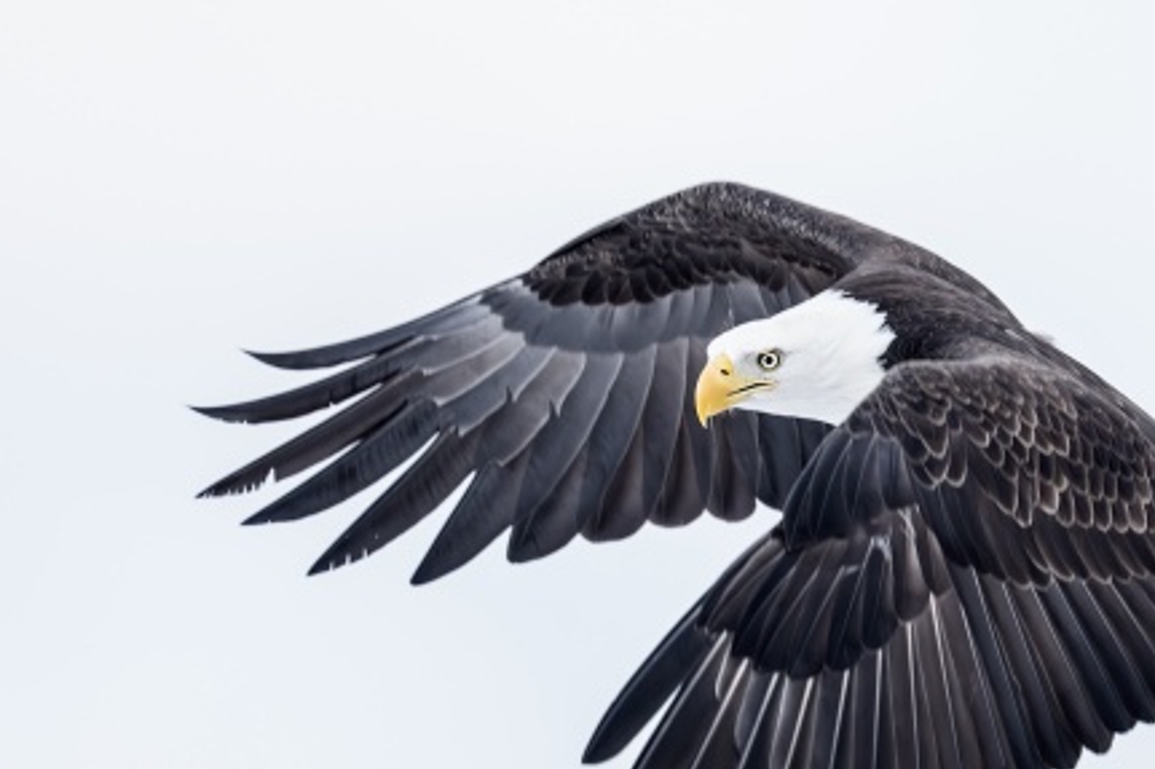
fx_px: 17863
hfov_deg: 3.7
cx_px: 742
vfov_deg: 2.5
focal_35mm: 557
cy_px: 540
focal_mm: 300
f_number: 2.8
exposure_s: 1/2000
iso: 4000
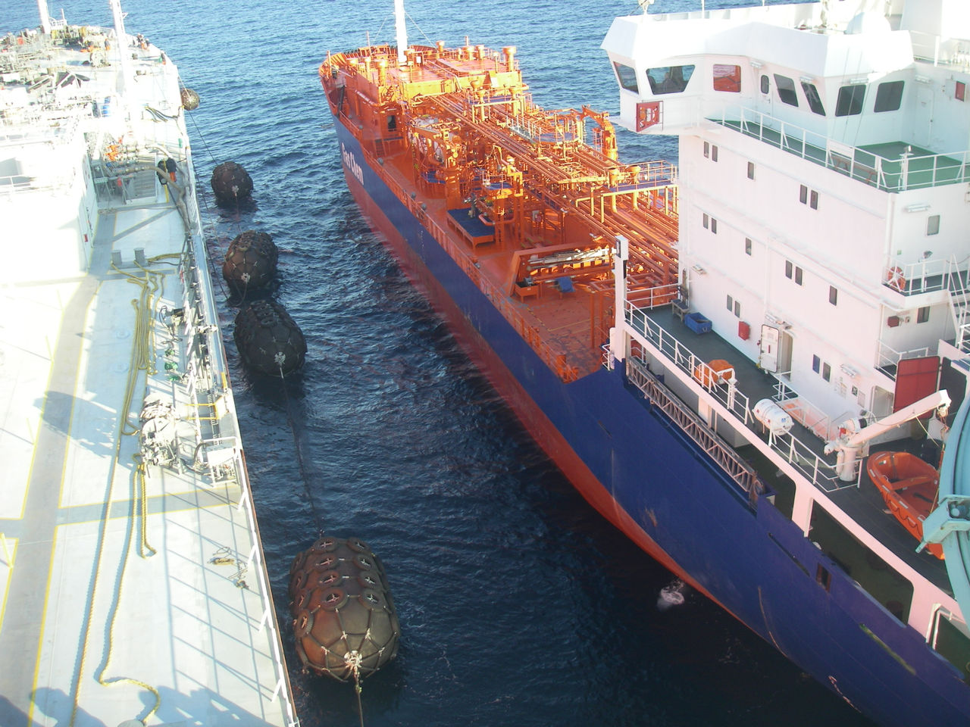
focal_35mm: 38
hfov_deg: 49.0
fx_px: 1065
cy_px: 364
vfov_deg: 37.7
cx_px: 485
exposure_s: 1/125
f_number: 3.3
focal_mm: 6.3
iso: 64
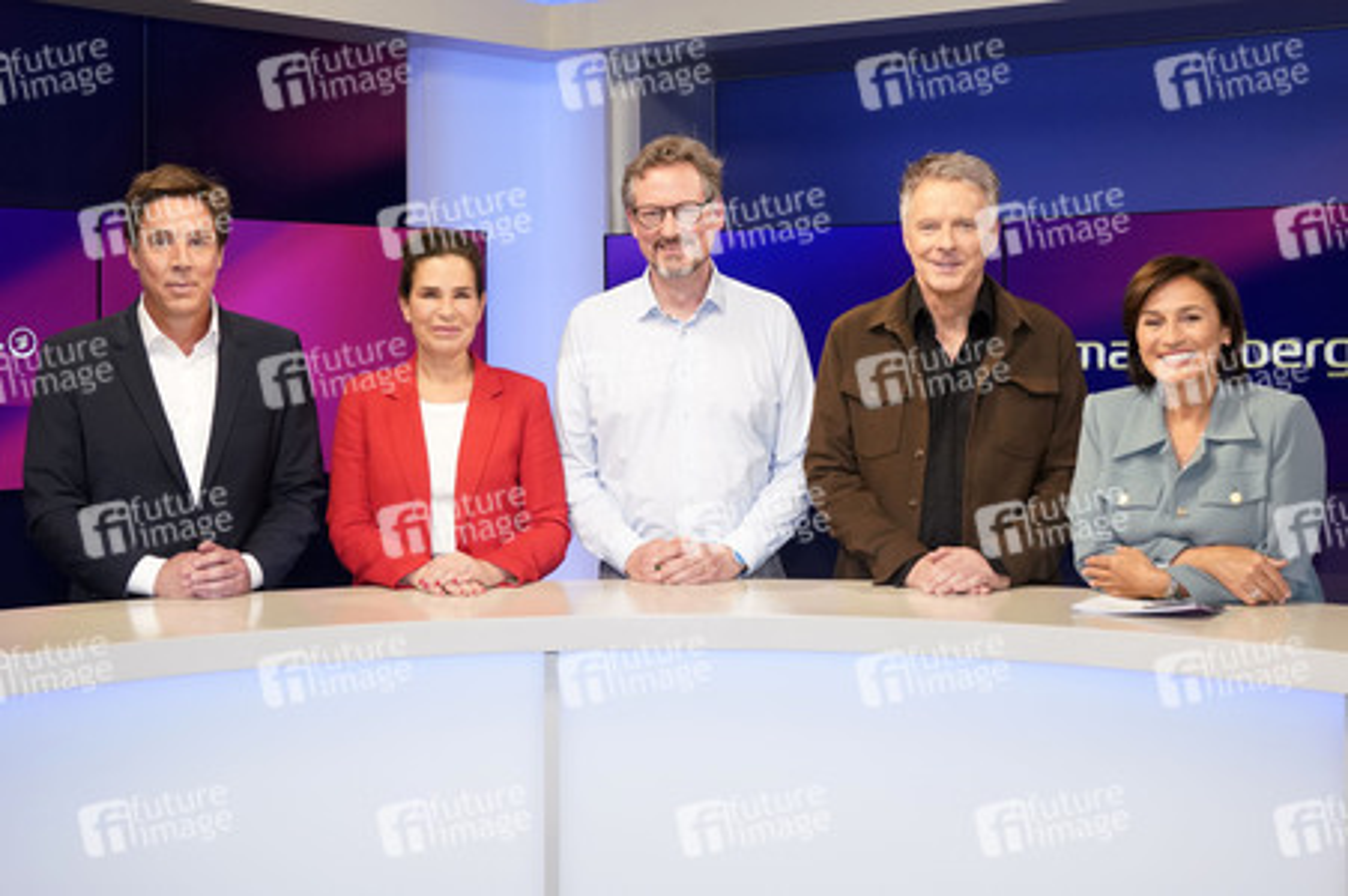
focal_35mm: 34
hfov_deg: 55.8
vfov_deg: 38.8
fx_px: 1272
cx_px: 674
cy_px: 448
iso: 2000
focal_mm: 34
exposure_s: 1/125
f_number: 5
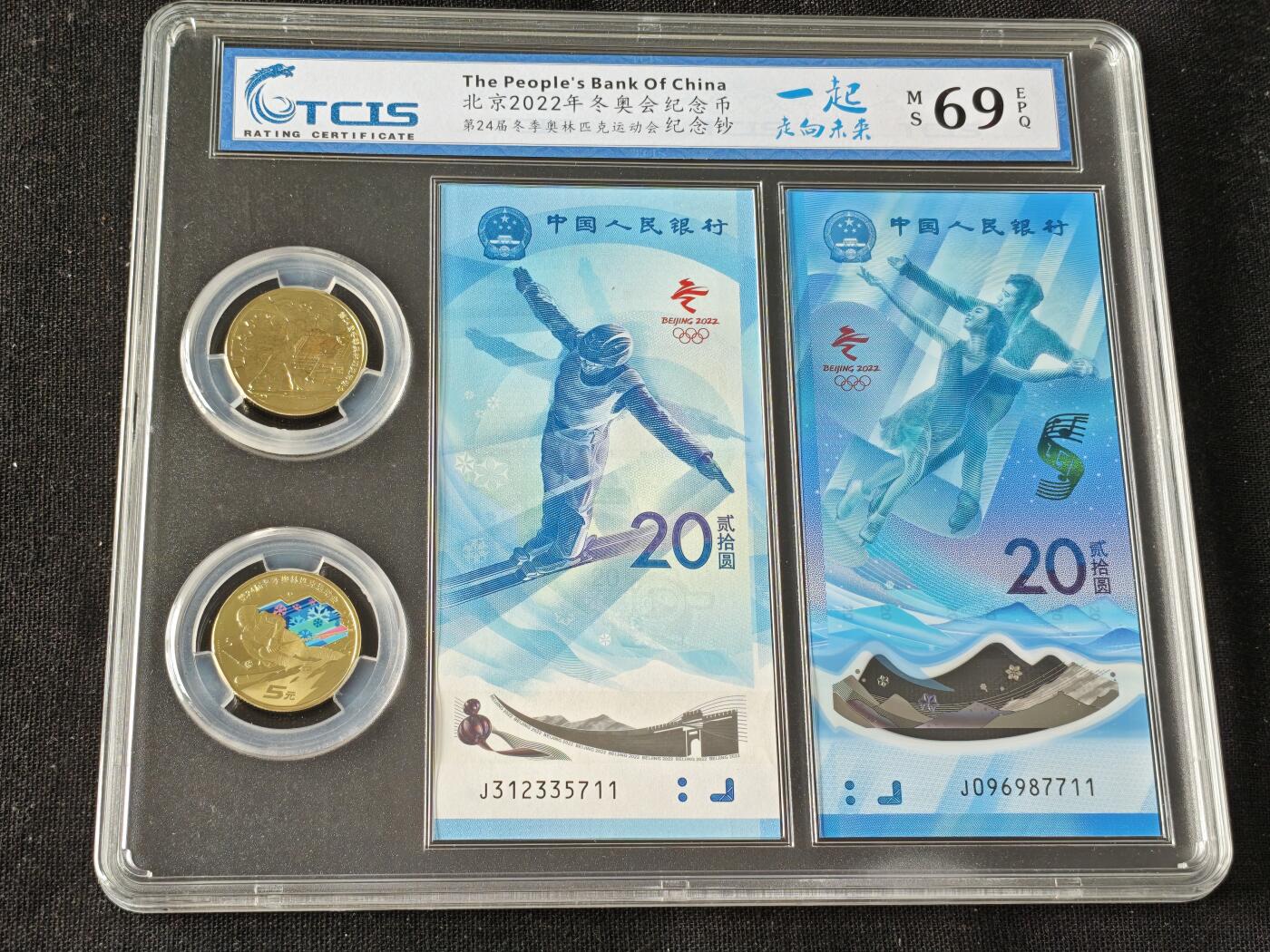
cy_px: 476
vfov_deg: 27.0
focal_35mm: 54
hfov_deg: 35.5
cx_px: 635
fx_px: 1981
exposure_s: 1/162
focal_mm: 4.94
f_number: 1.5
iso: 50
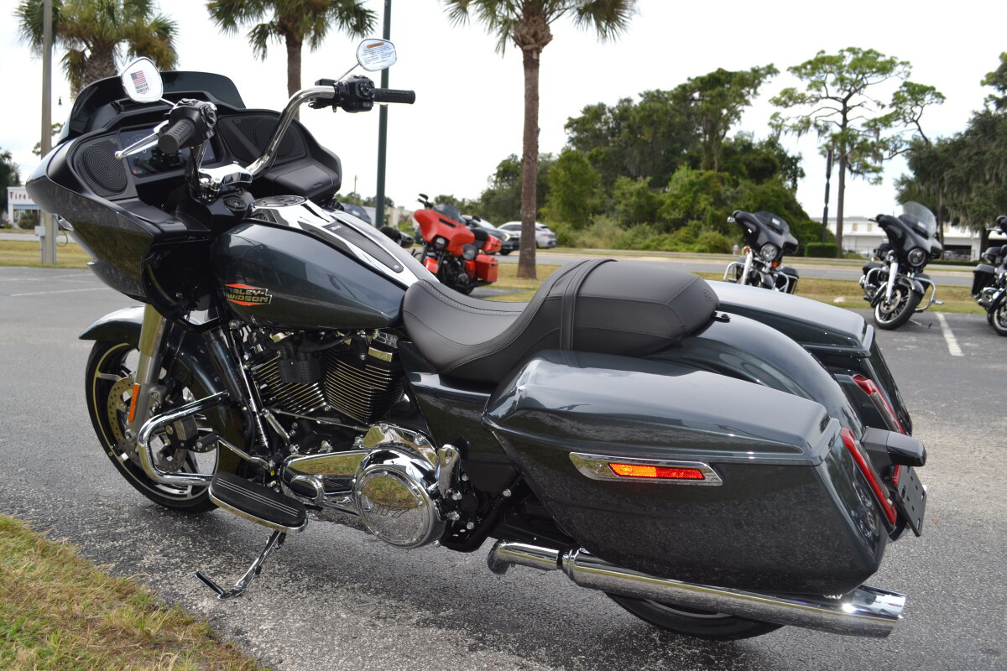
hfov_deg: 57.2
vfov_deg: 40.0
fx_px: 923
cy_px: 336
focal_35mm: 33
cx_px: 504
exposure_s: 1/200
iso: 100
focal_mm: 22
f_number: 6.3
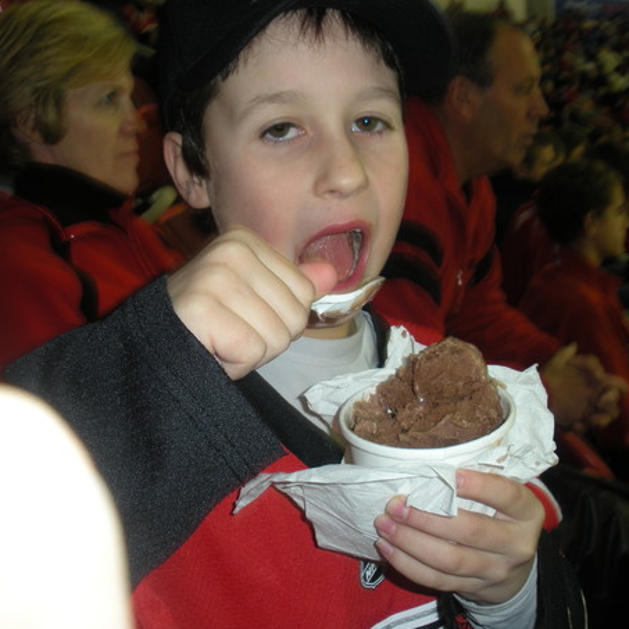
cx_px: 372
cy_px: 300
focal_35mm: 45
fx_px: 925
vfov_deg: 37.5
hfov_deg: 37.4
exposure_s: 1/30
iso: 64
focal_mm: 6.3
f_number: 3.5
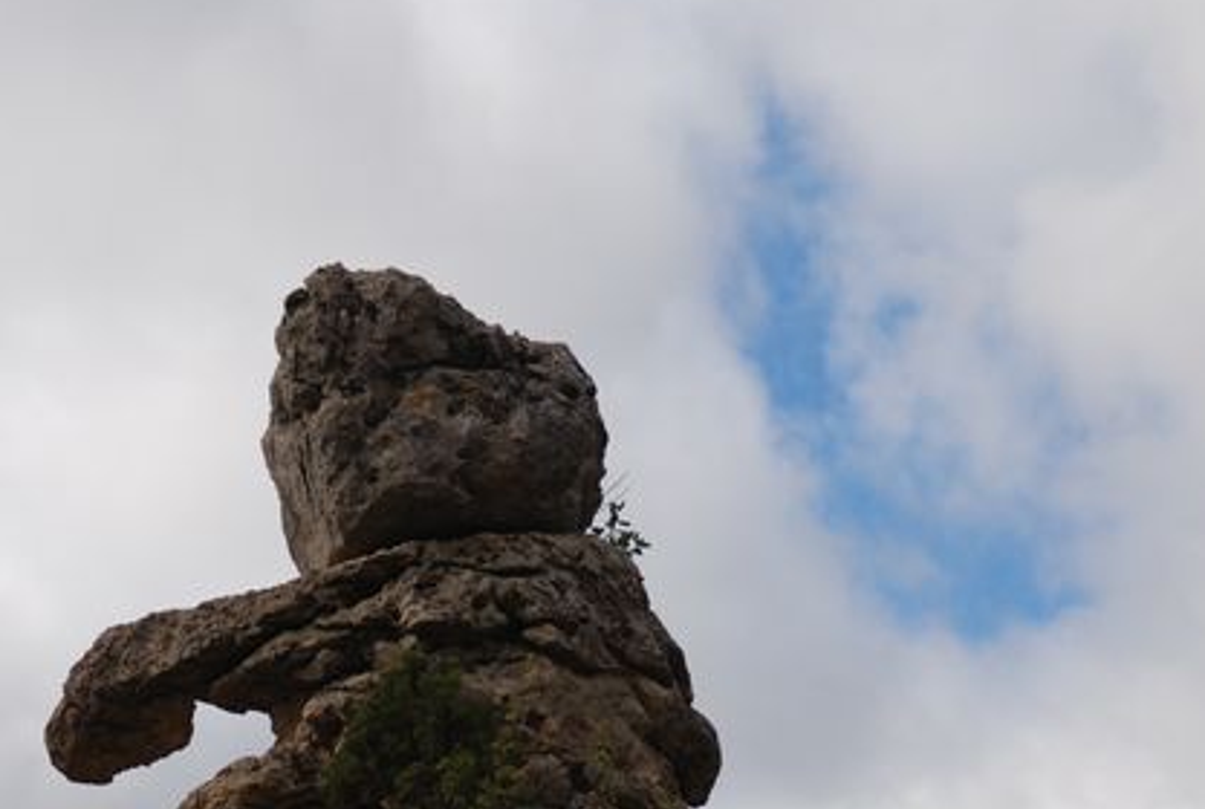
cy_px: 601
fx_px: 6172
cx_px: 367
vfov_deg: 7.5
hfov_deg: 11.1
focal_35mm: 184
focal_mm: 80
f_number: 5.6
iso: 100
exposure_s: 1/500
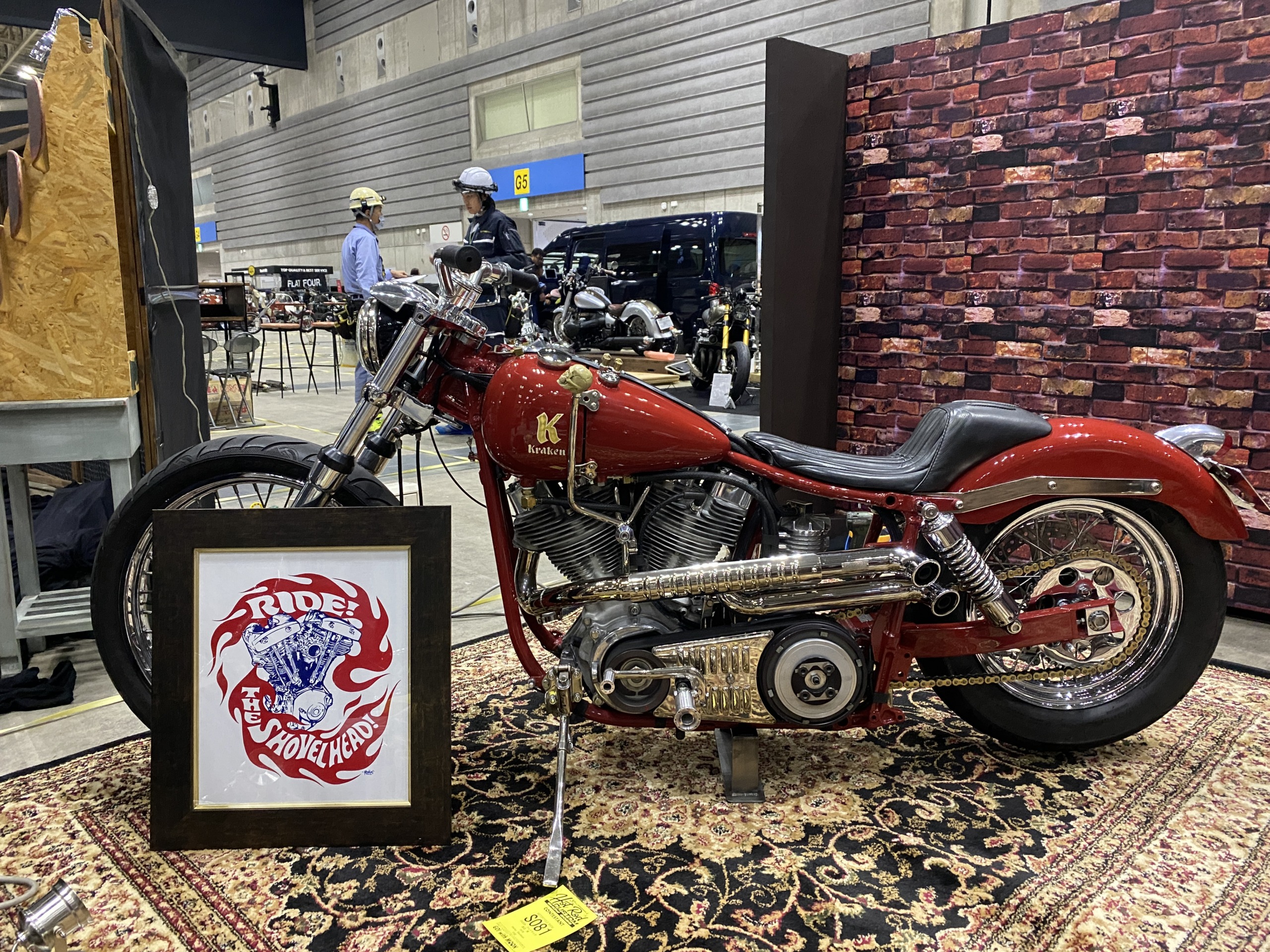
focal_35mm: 26
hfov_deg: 67.3
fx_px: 954
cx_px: 635
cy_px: 476
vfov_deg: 53.1
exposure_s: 1/34
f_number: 1.8
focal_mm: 4.25
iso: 640
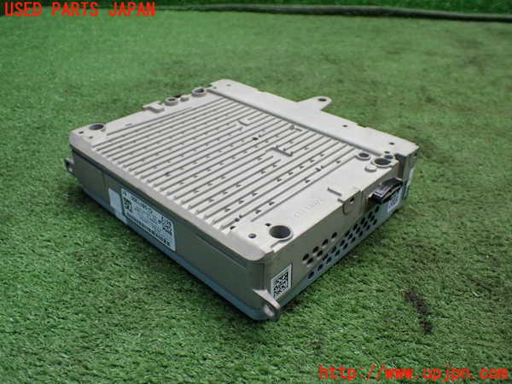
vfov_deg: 46.8
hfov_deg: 60.0
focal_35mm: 30
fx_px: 444
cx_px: 256
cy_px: 192
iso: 500
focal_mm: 5.4
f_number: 2.3
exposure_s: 1/125
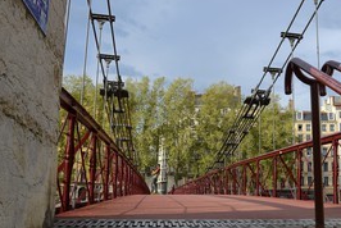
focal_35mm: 41
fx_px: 389
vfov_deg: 32.7
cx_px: 241
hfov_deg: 46.2
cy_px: 120
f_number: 11
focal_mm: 26
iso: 200
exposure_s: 1/200
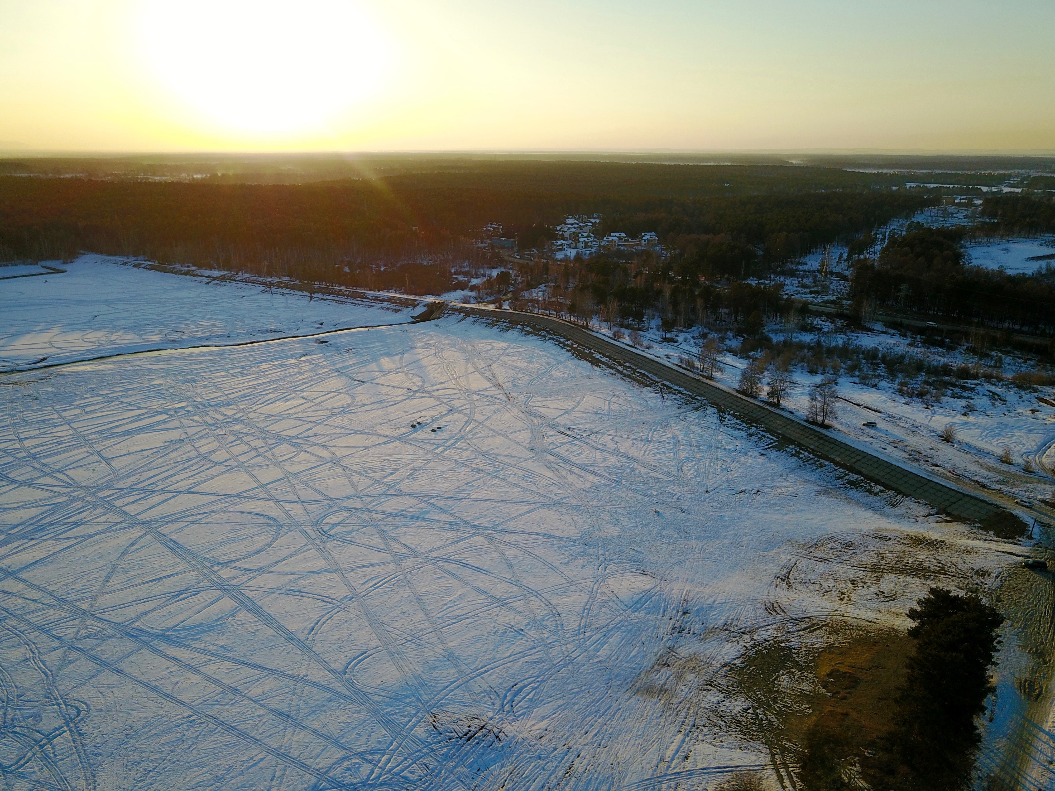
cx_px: 528
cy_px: 396
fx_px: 792
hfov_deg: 67.3
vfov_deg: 53.1
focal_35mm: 26
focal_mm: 4.73
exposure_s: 1/749
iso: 100
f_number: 2.2
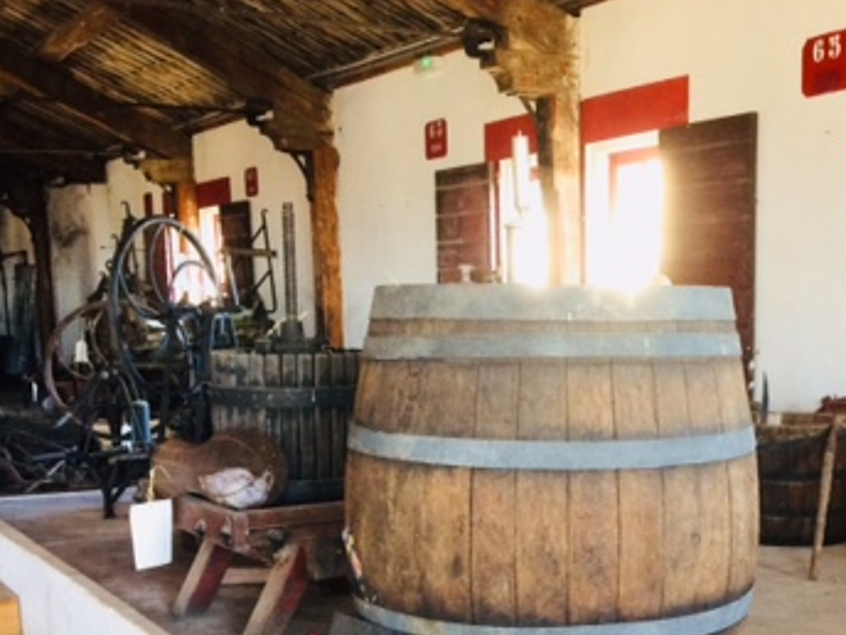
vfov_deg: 26.6
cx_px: 588
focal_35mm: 54
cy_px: 500
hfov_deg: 35.1
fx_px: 1320
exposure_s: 1/33
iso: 80
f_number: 2.2
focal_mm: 4.15
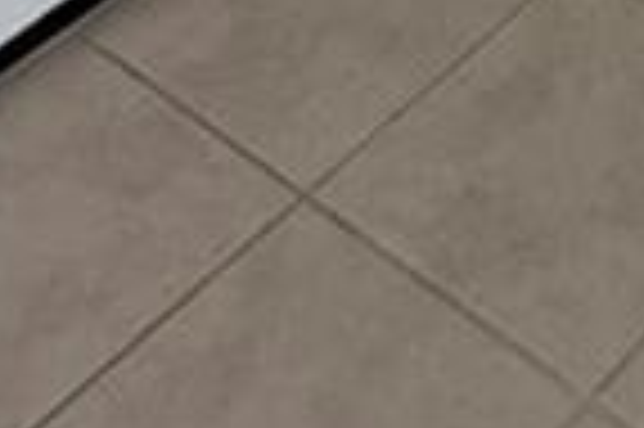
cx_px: 887
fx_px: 2180
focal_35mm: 122
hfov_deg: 15.8
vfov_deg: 6.8
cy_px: -1568
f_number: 2.2
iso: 100
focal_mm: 2.22
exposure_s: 1/120
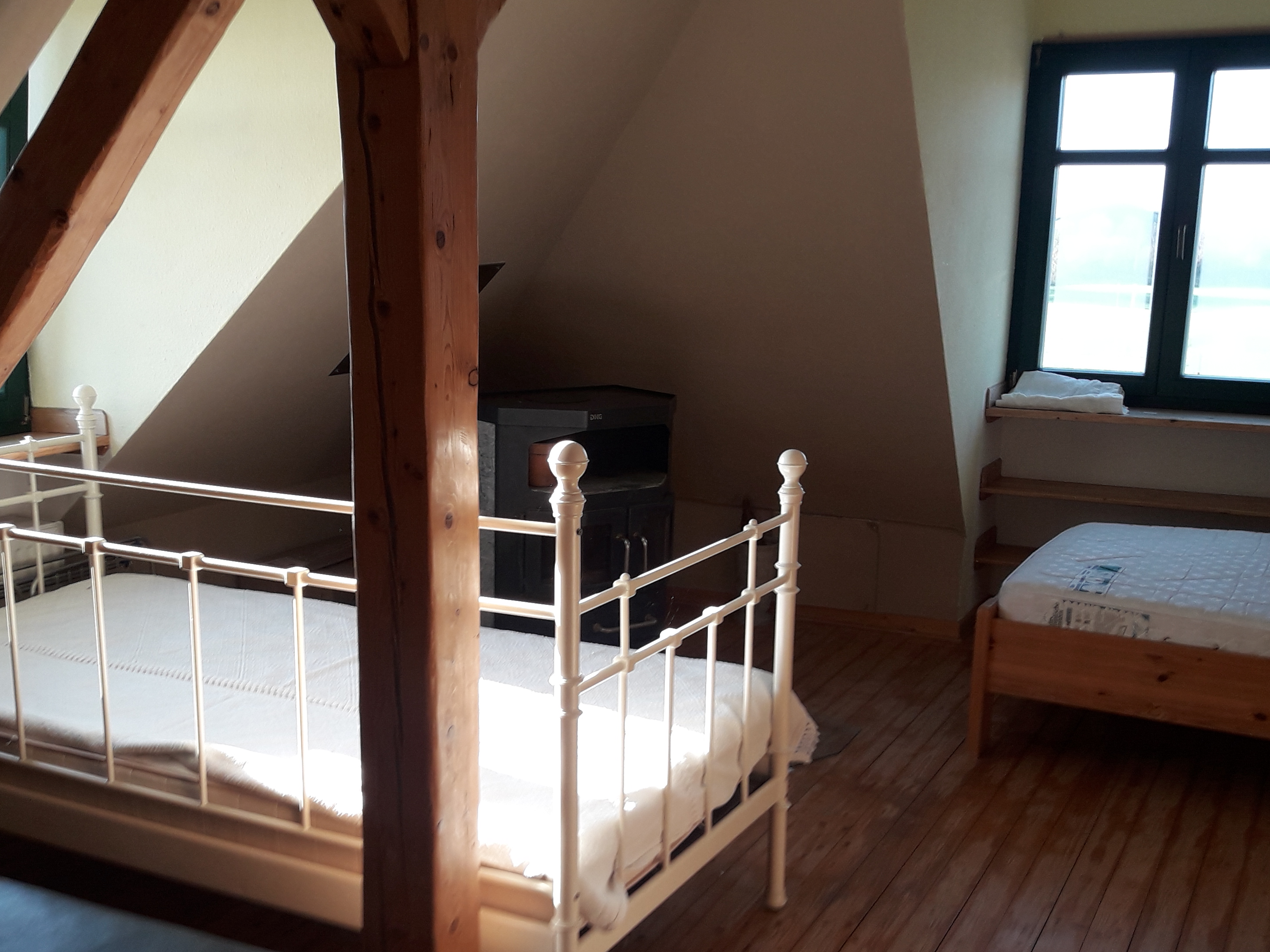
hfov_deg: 46.8
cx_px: 608
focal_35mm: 40
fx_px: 1467
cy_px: 583
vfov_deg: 35.8
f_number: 1.9
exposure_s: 1/100
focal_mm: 3.7
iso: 40
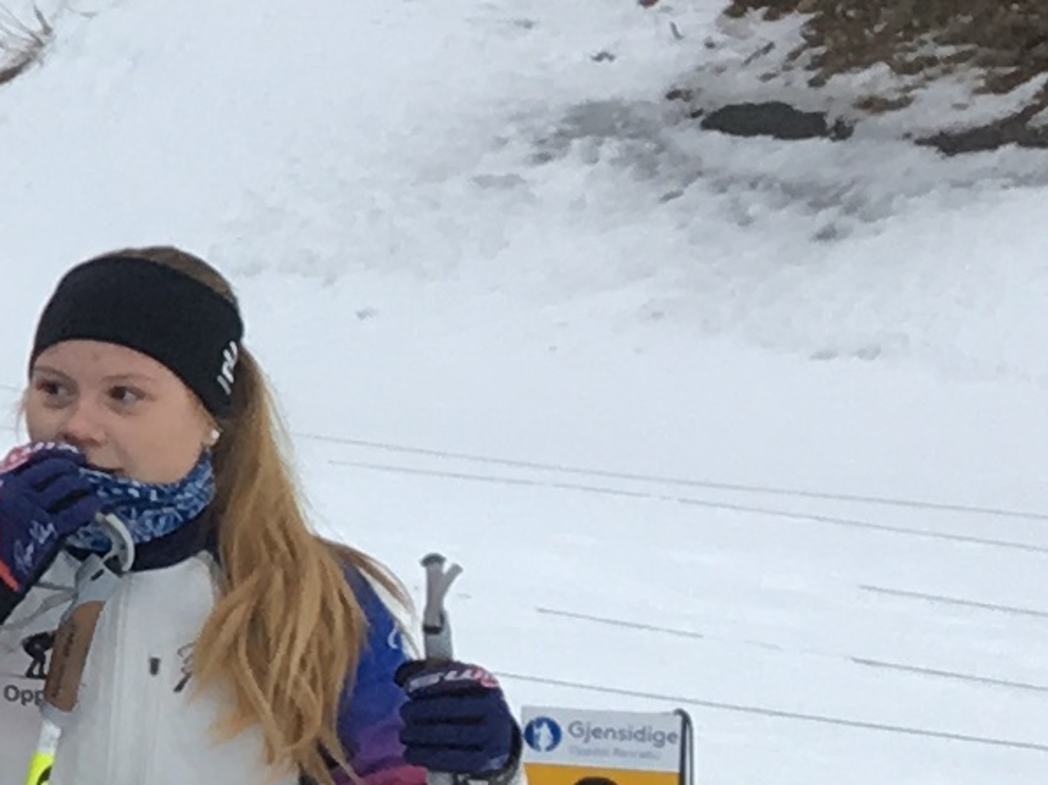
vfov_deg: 7.6
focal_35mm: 196
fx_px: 5930
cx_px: -2152
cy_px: 444
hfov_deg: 8.4
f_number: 2.2
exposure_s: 1/100
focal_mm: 4.15
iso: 25
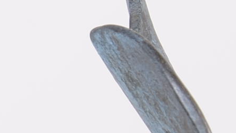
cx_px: -217
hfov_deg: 4.3
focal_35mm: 500
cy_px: 53
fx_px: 3129
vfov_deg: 2.4
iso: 125
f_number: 10
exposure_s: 1/125
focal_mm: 58
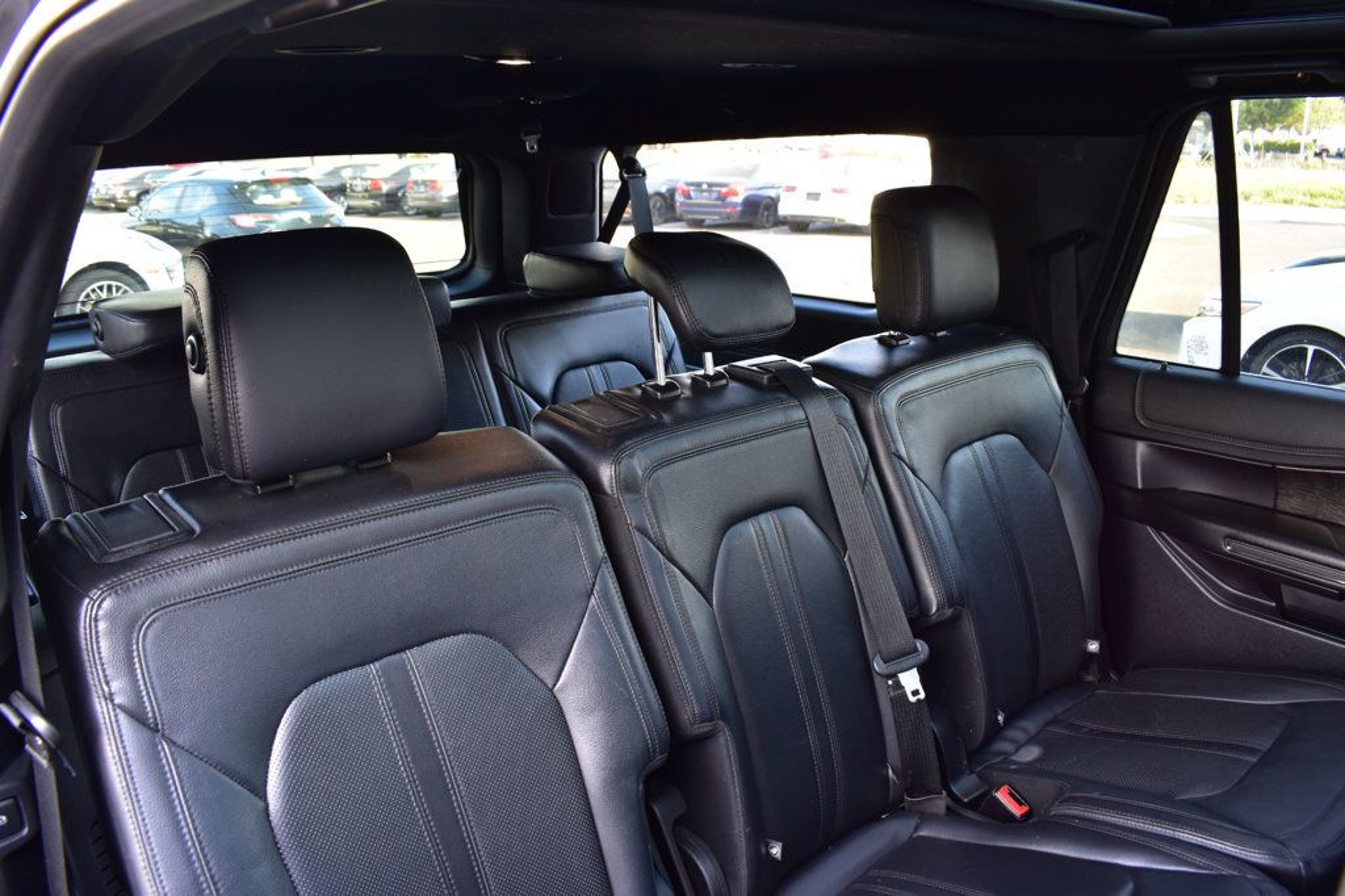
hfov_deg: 67.4
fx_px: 1008
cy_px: 448
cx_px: 672
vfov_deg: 47.9
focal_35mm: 27
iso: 500
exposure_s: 1/15
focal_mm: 18
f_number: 6.3
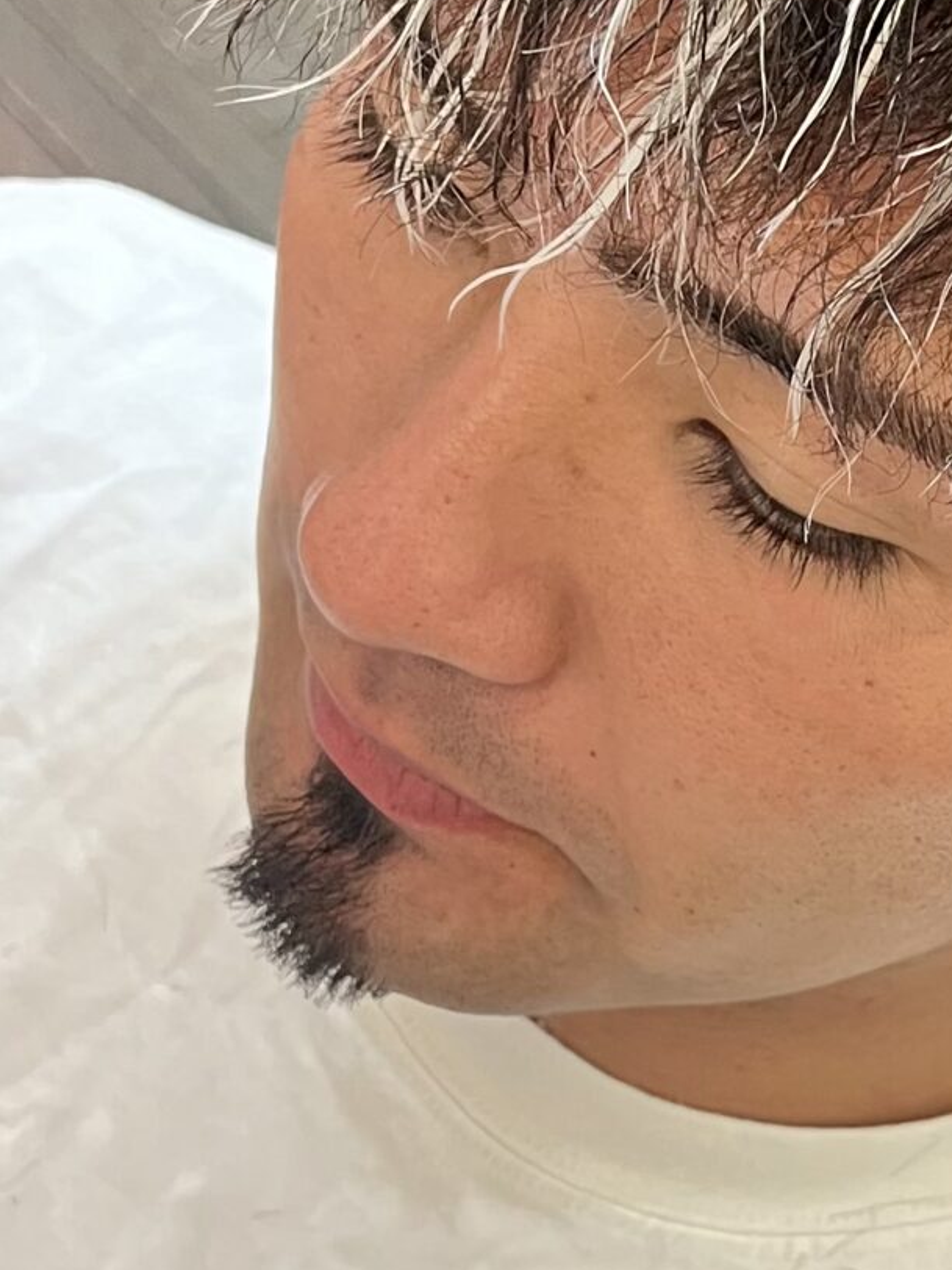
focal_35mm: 82
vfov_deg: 23.8
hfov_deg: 17.5
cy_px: 777
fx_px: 3007
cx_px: 999
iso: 250
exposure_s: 1/50
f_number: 1.5
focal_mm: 5.7
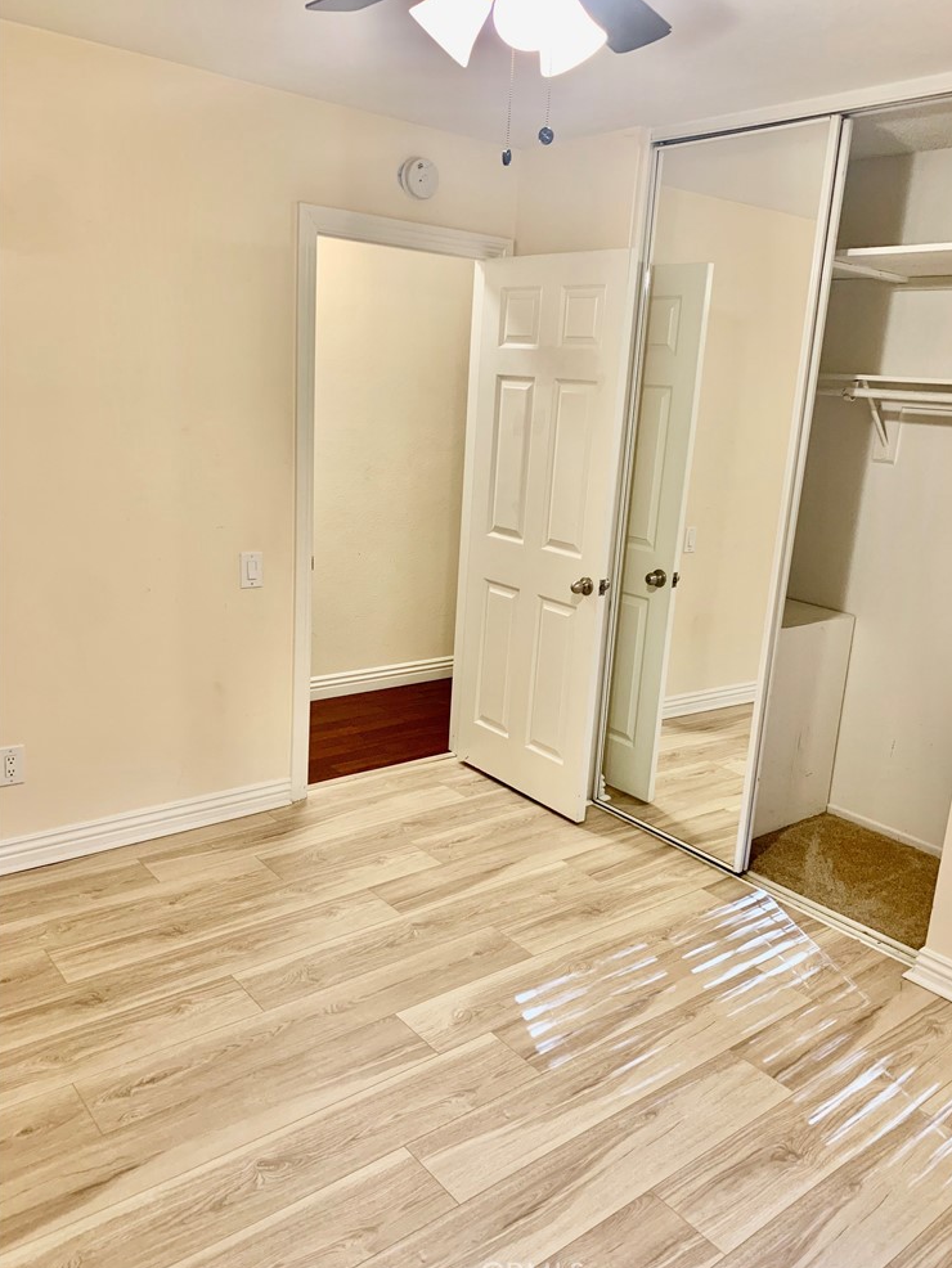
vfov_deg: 65.3
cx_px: 490
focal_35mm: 27
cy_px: 634
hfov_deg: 51.4
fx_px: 990
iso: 125
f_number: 1.8
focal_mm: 4.25
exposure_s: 1/60
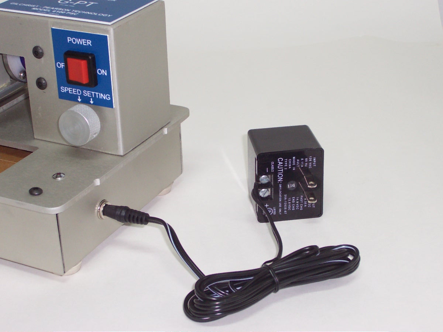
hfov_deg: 27.4
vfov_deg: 20.7
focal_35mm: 71
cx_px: 222
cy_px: 166
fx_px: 909
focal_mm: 10.8
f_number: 4
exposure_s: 1/30
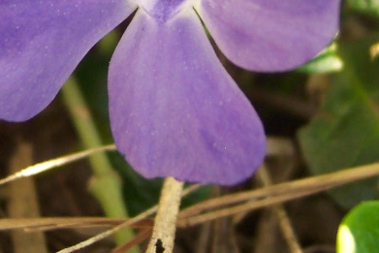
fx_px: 1106
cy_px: -37
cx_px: 177
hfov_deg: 19.4
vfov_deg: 12.8
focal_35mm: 105
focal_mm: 8
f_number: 2.8
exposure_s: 1/125
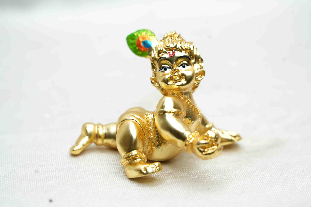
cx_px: 156
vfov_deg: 13.0
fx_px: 907
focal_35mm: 105
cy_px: 104
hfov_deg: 19.5
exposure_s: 1/50
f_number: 7.1
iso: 400
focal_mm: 105
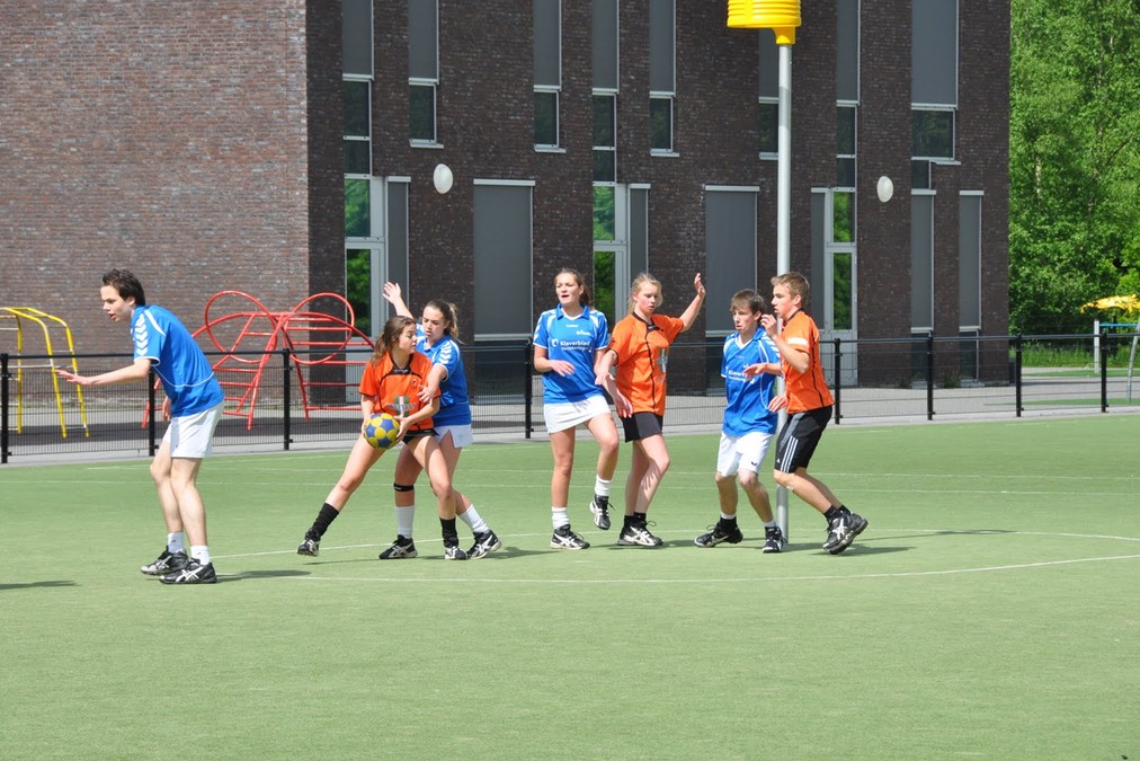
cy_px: 379
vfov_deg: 7.0
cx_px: 576
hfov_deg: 10.4
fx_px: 6239
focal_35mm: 197
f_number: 11
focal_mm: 130
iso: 400
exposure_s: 1/500
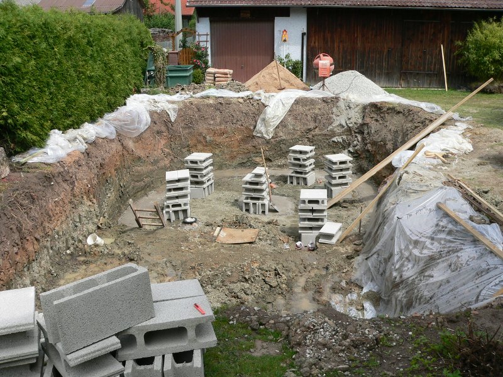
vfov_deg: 39.7
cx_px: 252
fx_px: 523
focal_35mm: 36
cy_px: 188
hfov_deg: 51.4
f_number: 4
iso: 80
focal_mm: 6
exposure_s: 1/500
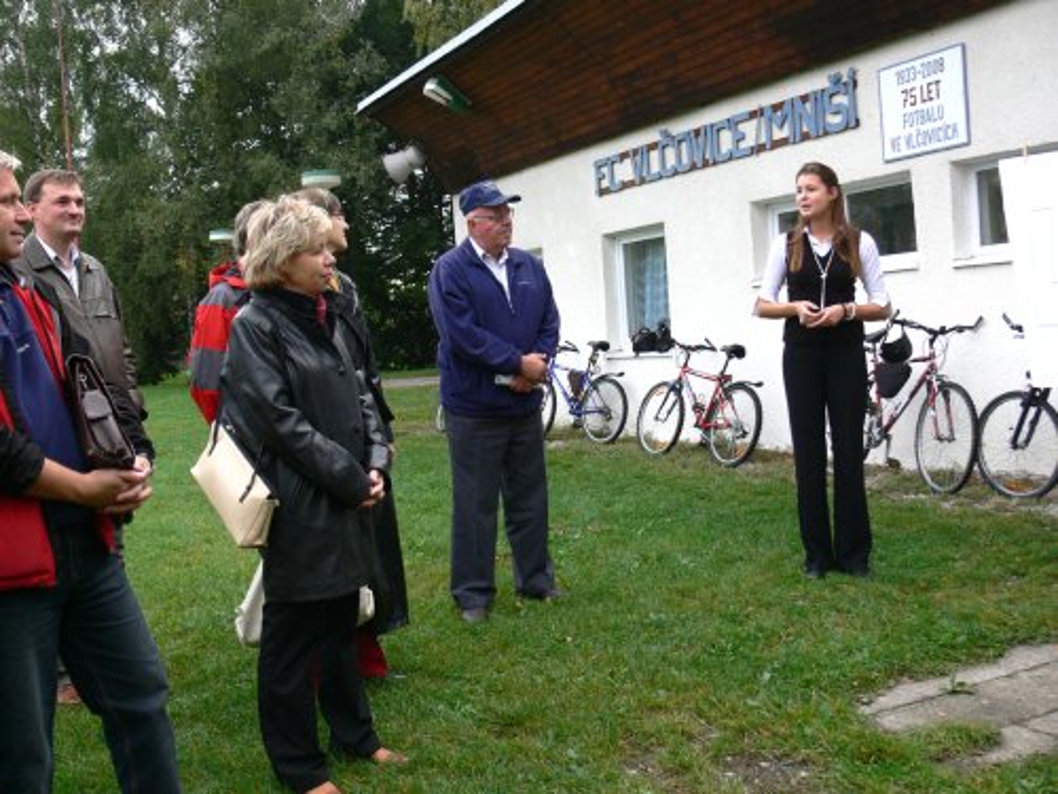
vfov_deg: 39.7
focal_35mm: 36
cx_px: 529
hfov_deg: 51.4
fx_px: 1100
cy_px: 397
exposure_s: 1/60
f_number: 3.2
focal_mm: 7.7
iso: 80
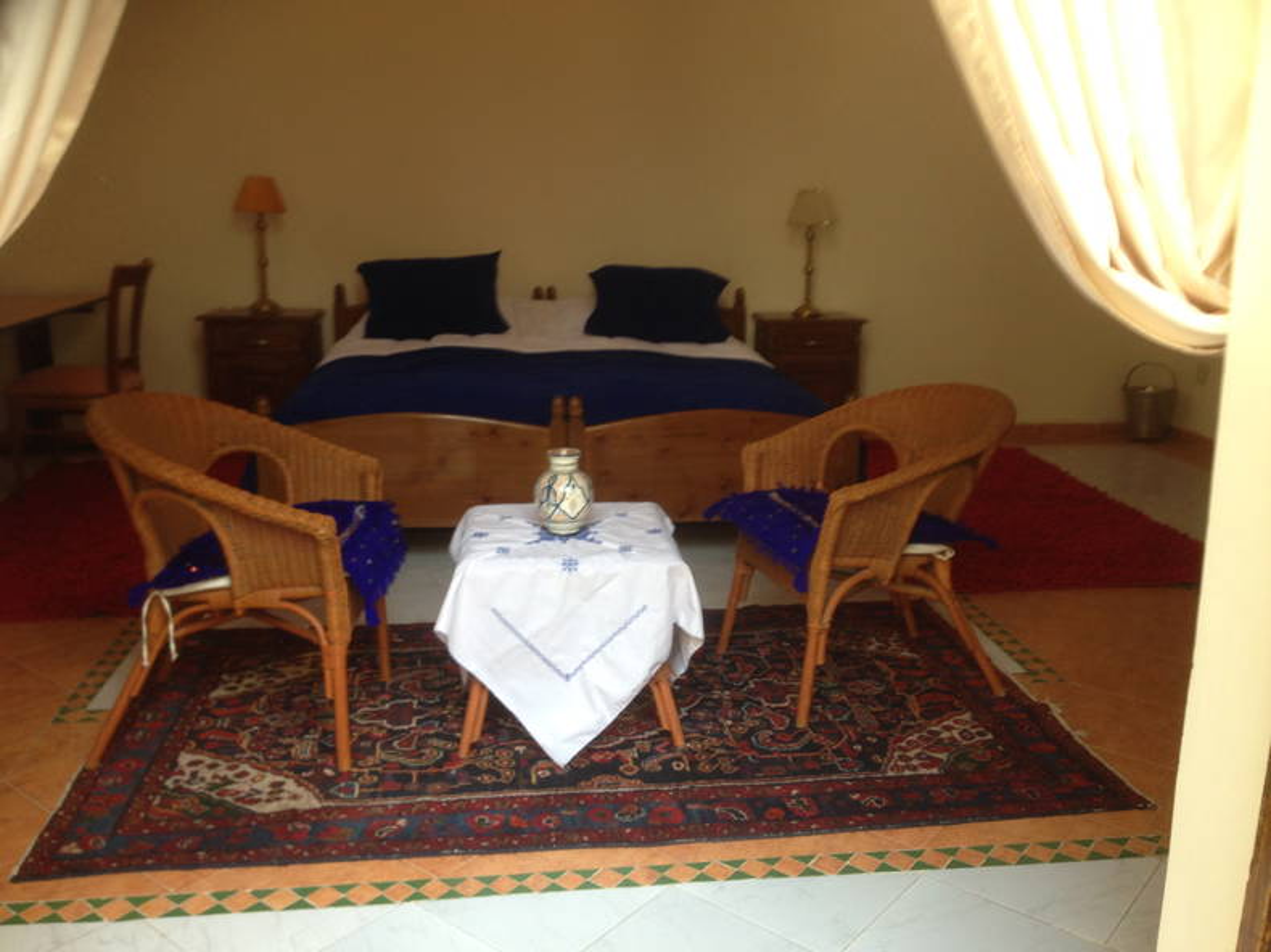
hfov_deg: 55.4
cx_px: 636
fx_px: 1211
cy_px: 476
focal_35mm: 33
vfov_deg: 42.9
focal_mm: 4.12
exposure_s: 1/20
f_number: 2.4
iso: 64
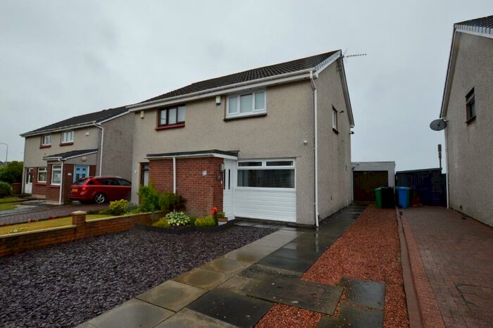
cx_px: 246
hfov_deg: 90.0
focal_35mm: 18
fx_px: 246
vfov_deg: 67.3
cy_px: 164
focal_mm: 12
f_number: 9
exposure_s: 1/160
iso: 400
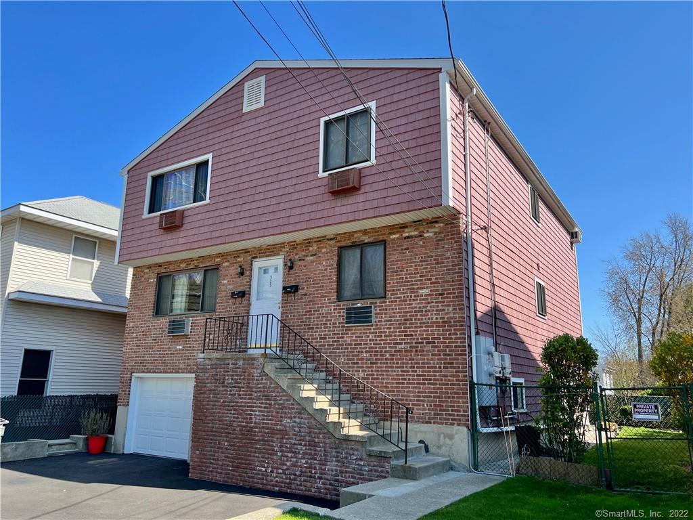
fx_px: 521
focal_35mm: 26
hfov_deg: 67.3
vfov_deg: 53.1
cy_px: 260
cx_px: 346
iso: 50
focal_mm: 5.7
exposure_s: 1/2008
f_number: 1.5
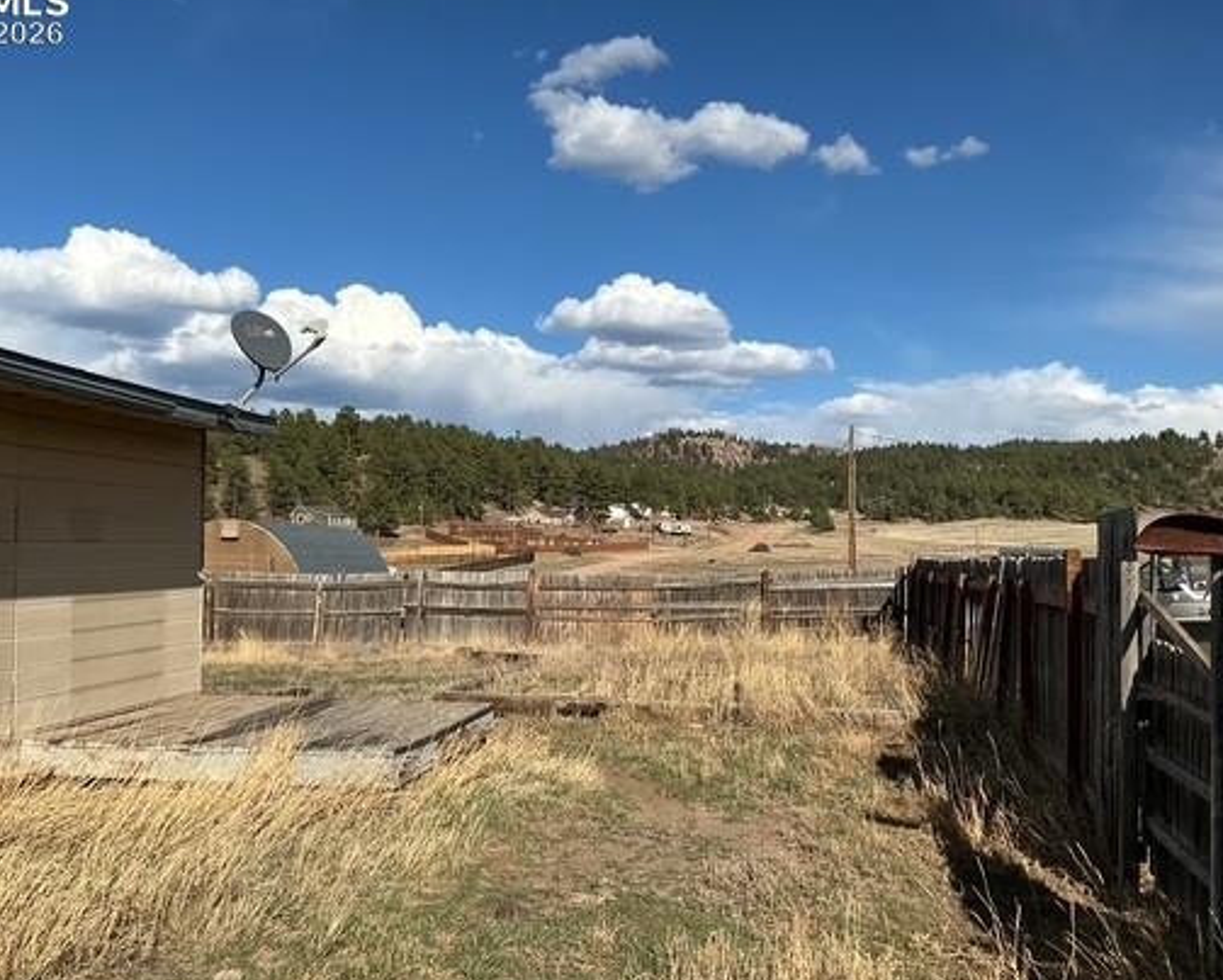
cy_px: 545
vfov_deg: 41.1
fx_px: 1304
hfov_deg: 50.2
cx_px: 542
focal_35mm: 36
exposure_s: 1/3125
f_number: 1.8
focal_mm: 3
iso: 25
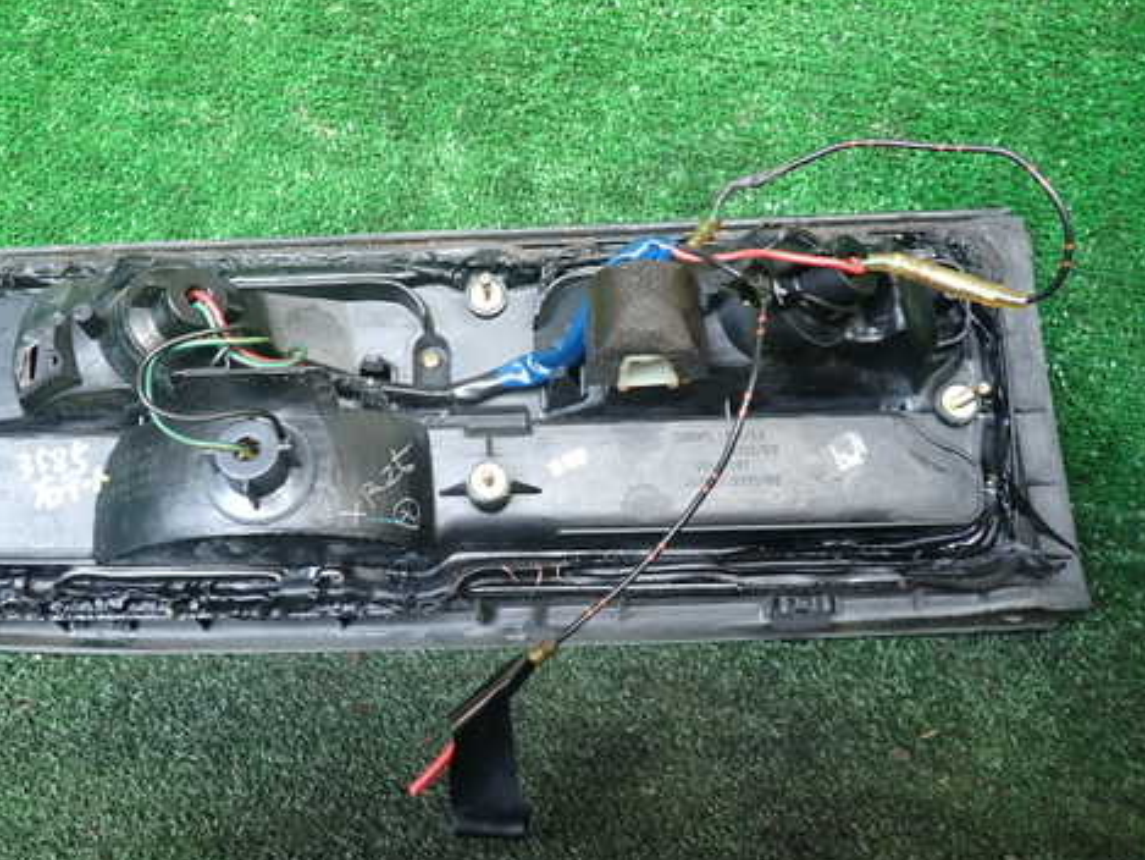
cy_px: 408
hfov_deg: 56.3
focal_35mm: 32
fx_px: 1059
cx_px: 454
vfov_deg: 44.2
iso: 200
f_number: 2
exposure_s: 1/40
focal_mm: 4.5
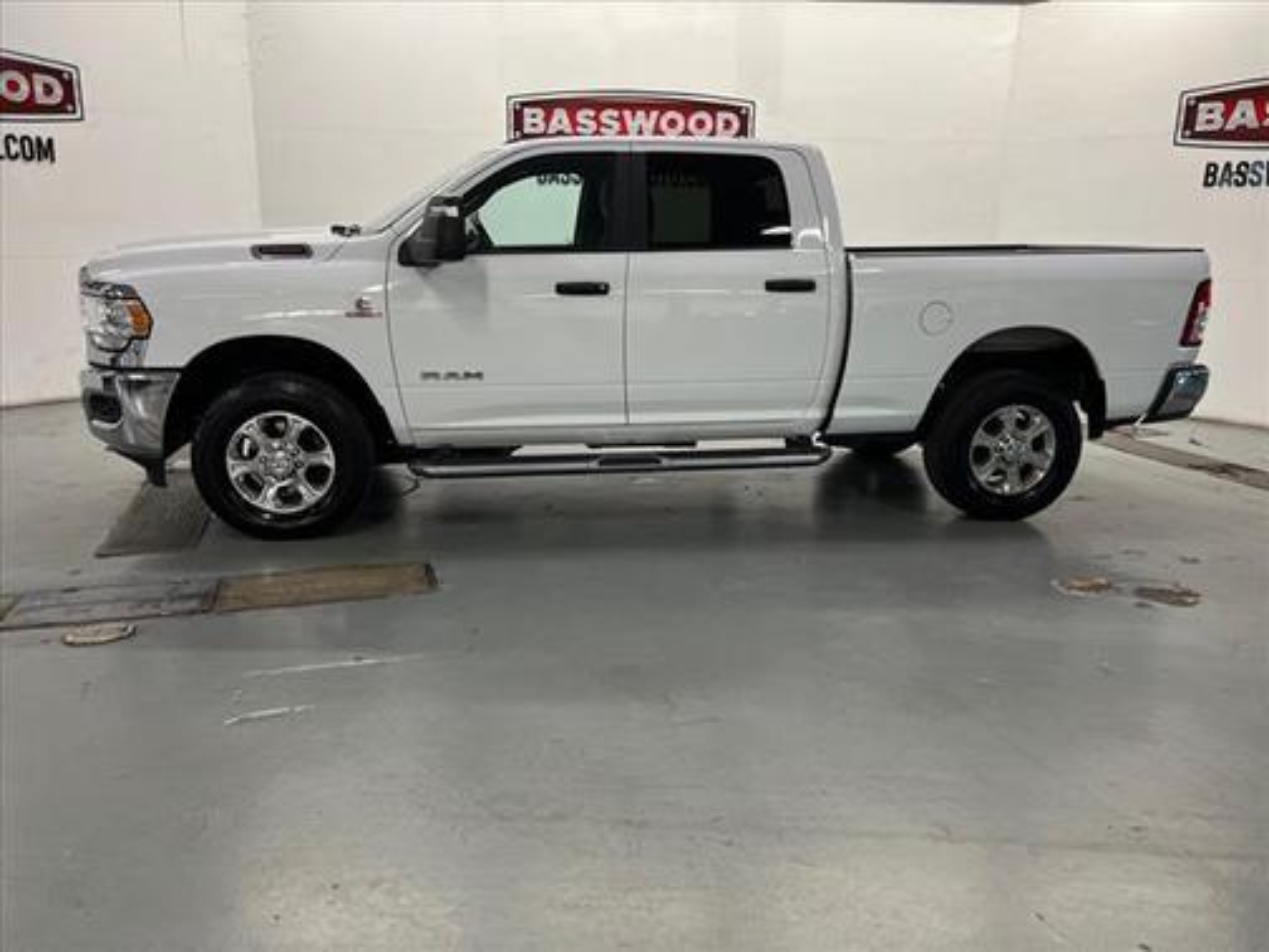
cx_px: 634
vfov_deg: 53.1
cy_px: 476
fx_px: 953
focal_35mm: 26
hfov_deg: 67.3
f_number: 1.5
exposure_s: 1/60
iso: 100
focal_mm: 5.7
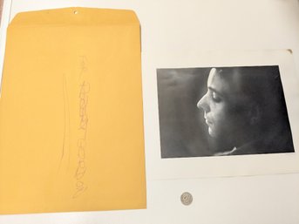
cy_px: 112
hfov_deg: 65.3
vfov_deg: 51.3
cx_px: 150
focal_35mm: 27
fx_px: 233
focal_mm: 4.38
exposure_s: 1/24
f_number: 1.73
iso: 87
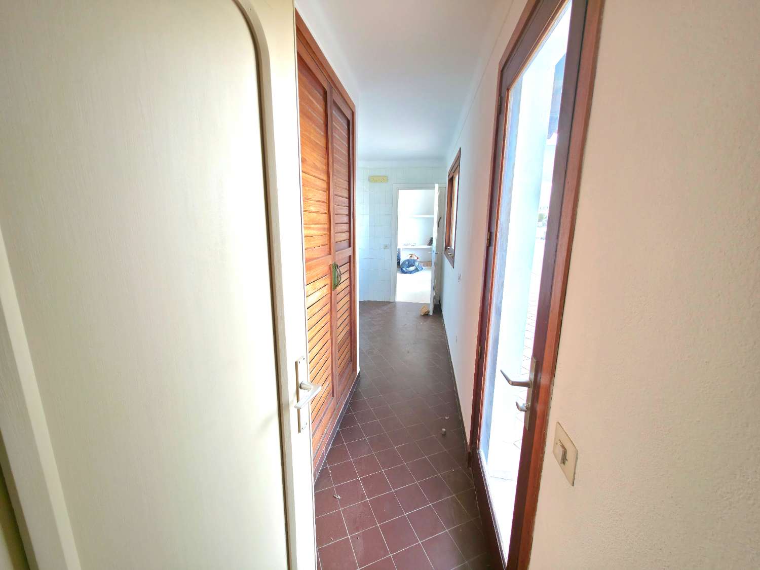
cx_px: 380
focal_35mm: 13
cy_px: 285
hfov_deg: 106.2
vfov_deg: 89.9
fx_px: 285
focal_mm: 2.2
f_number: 1.9
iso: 50
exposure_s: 1/101
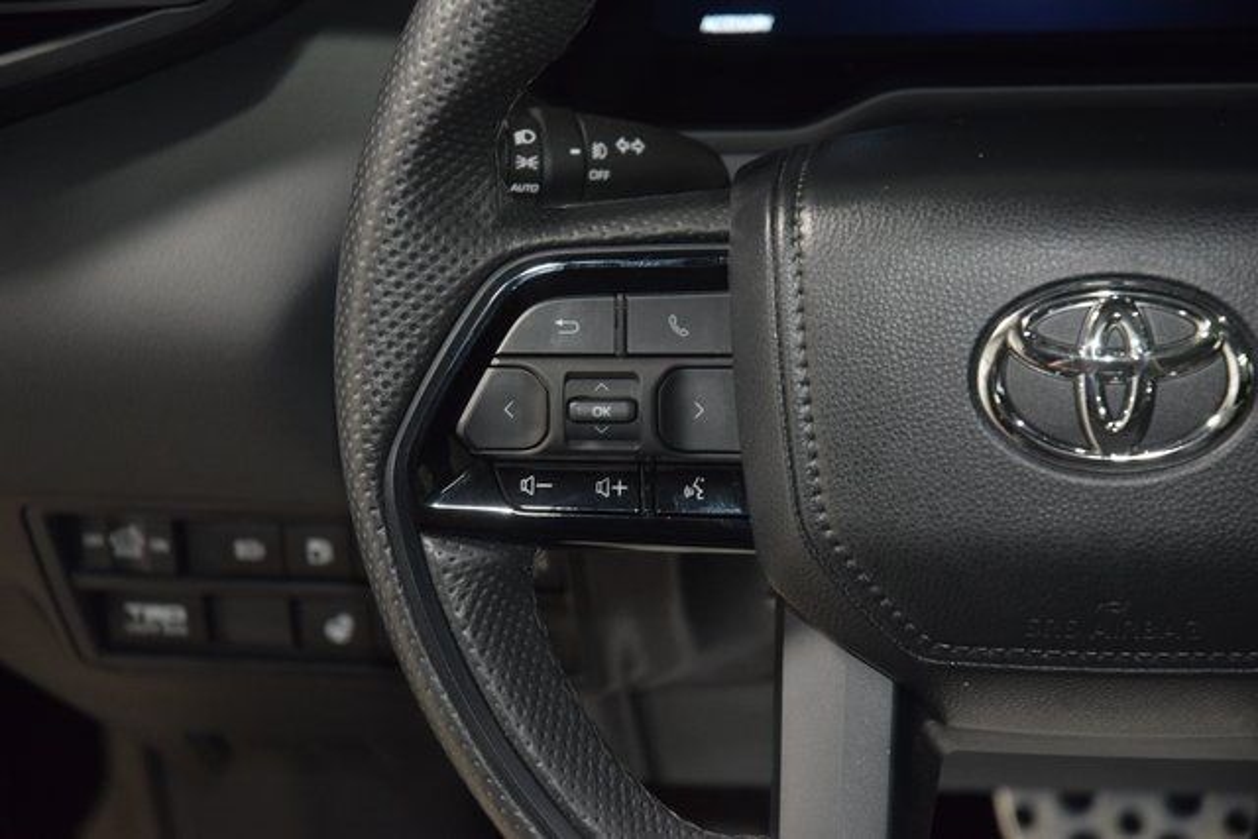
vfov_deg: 13.0
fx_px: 3670
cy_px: 420
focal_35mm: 105
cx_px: 629
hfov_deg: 19.5
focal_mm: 70
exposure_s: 1/30
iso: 2200
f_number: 4.5
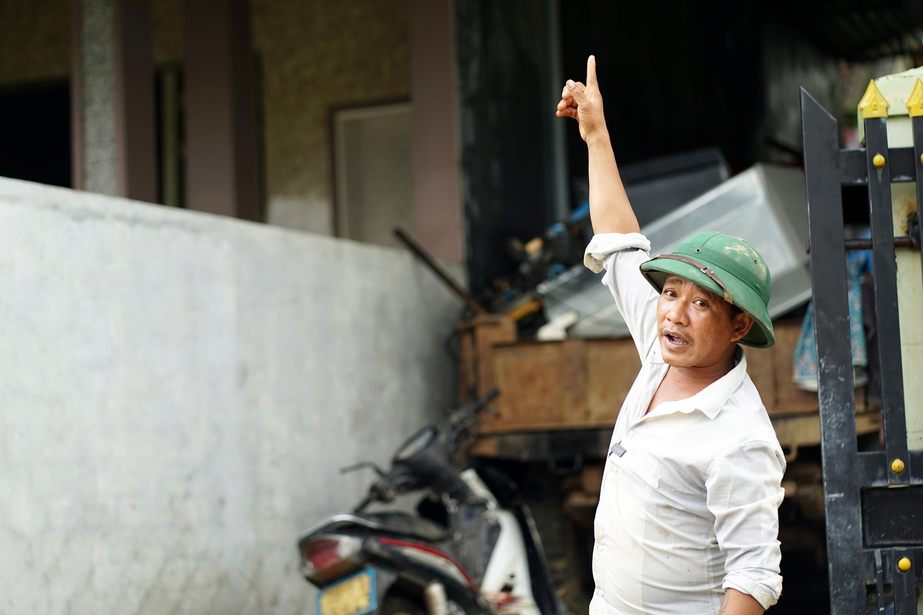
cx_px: 462
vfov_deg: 16.1
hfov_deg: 23.9
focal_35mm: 85
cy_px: 308
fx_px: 2179
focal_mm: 85
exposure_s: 1/500
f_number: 2.5
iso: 200
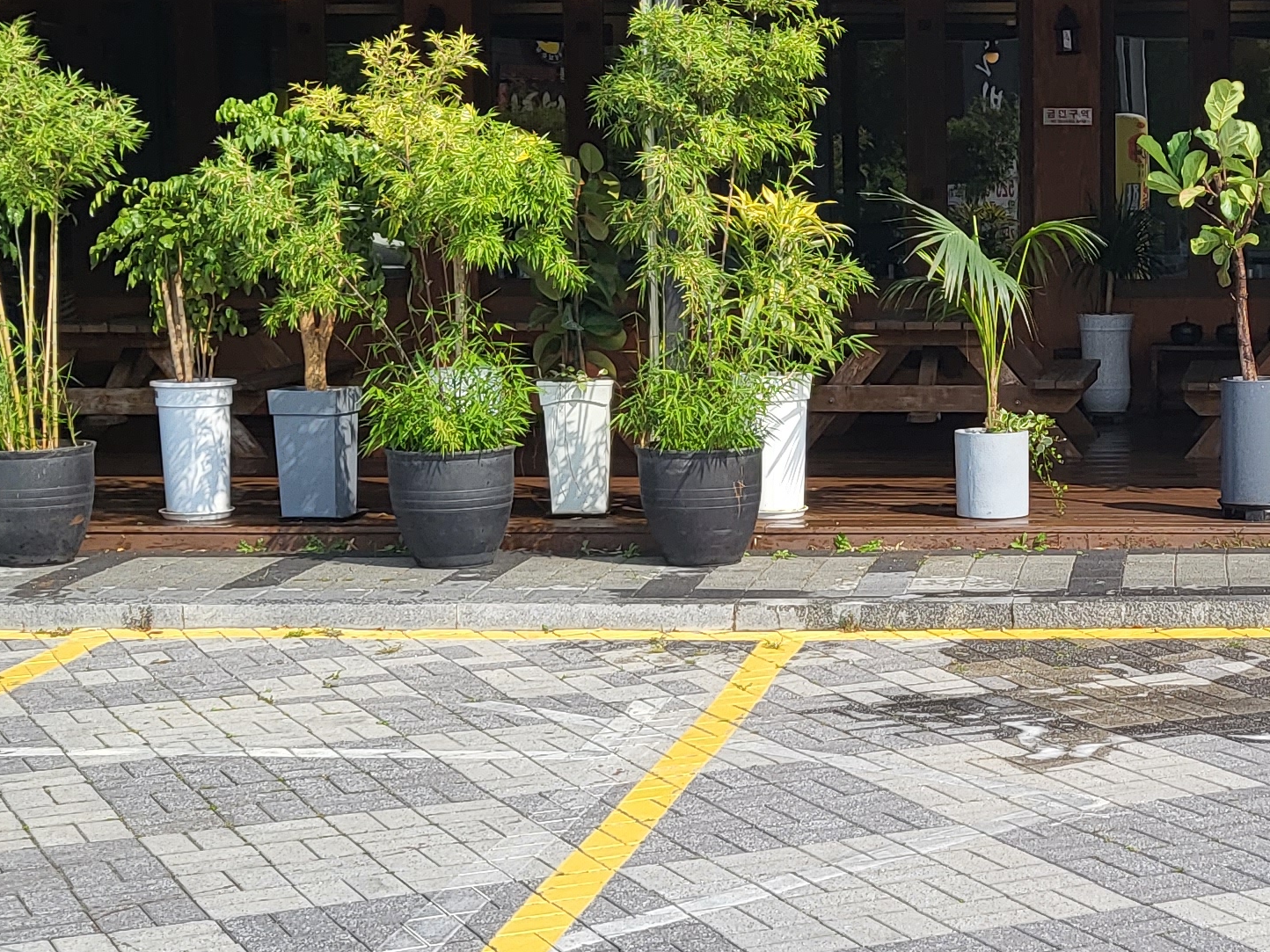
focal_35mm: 72
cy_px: 596
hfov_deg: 26.2
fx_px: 2642
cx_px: 1134
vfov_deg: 20.4
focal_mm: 4.25
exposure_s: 1/2060
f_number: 1.8
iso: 50
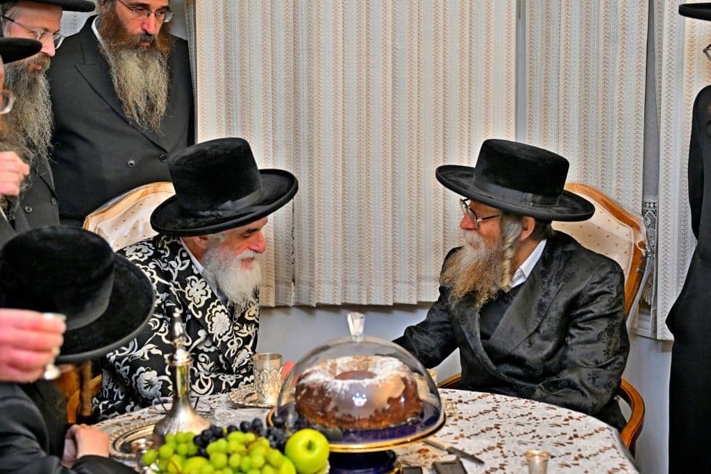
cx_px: 356
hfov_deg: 35.6
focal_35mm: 56
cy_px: 237
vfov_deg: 24.2
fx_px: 1106
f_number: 4
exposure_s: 1/125
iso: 1250
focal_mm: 56
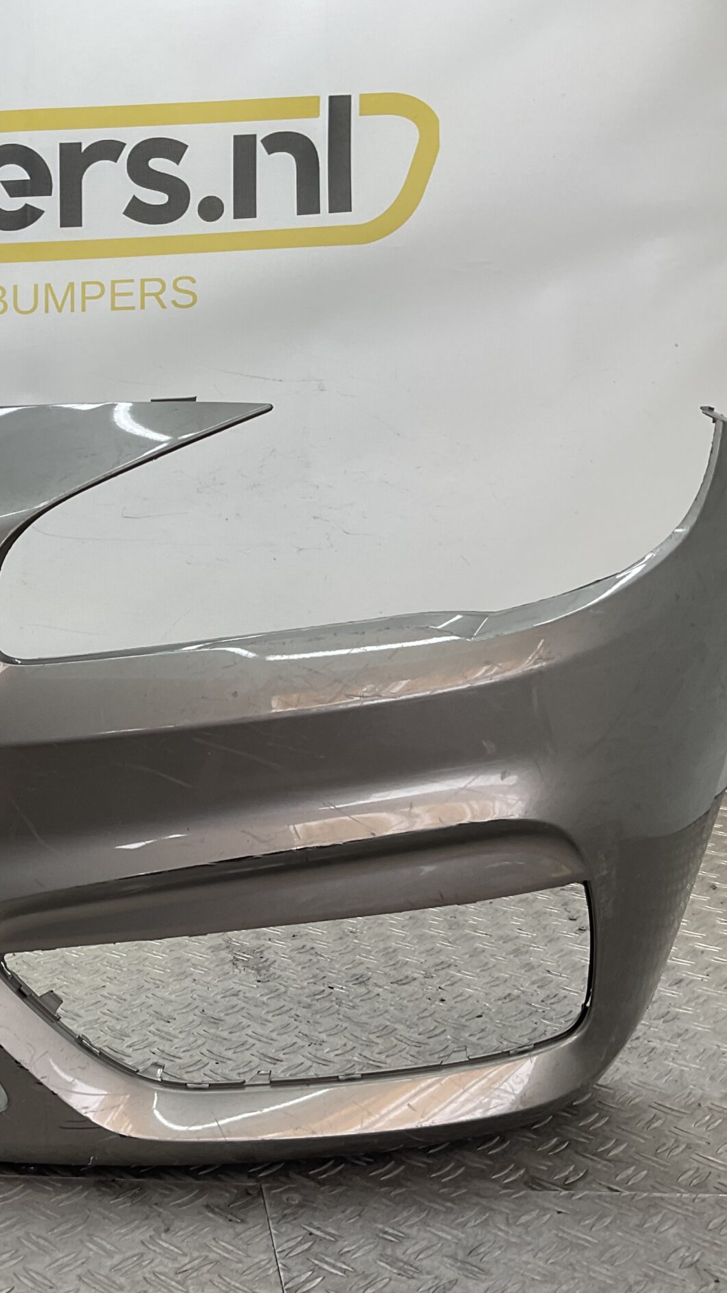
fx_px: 1474
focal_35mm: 43
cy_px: 646
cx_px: -39
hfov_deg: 25.9
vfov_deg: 47.4
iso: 16
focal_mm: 3
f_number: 1.8
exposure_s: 1/100
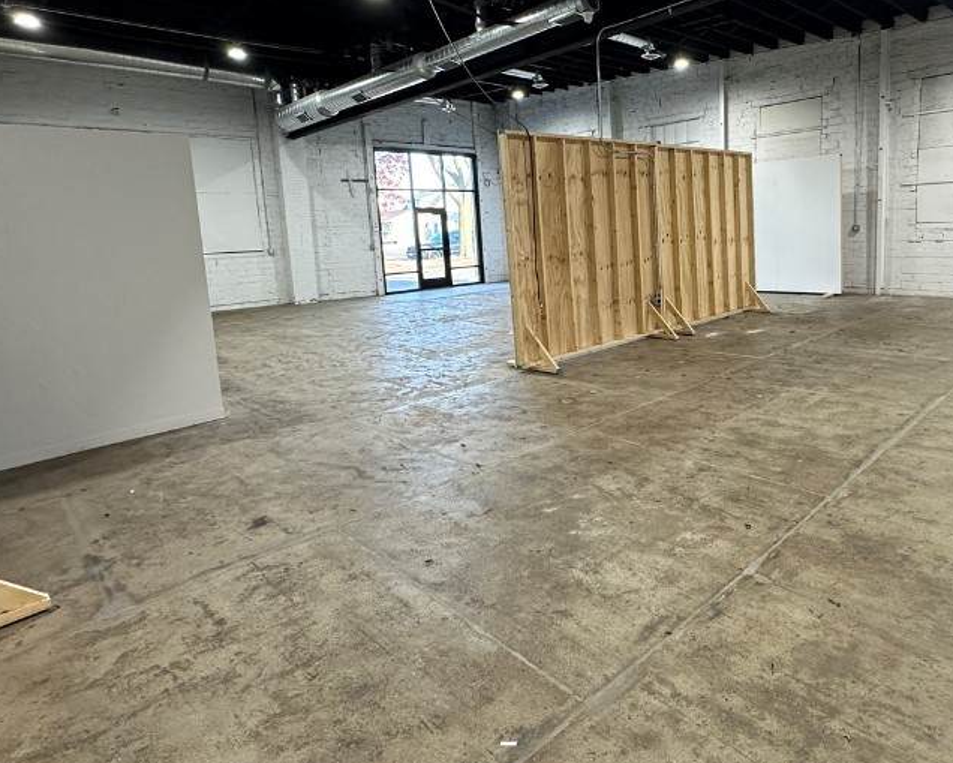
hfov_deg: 73.9
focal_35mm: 22
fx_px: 621
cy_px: 306
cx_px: 590
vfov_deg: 62.6
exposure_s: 1/99
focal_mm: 2.22
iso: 200
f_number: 2.2
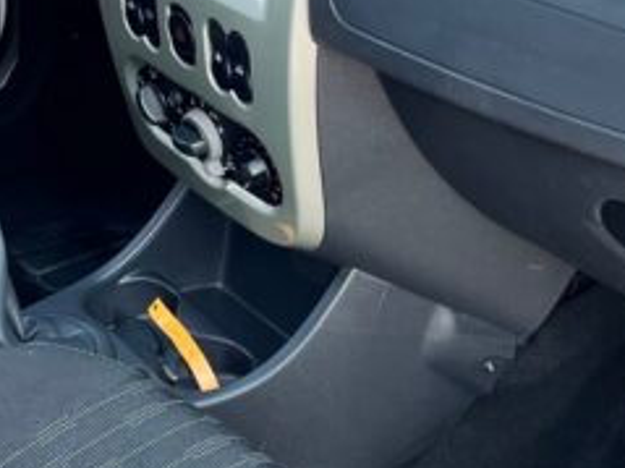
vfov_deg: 16.9
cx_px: 288
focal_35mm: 87
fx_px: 1570
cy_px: 199
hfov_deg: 22.5
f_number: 1.5
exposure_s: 1/274
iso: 40
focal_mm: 5.7
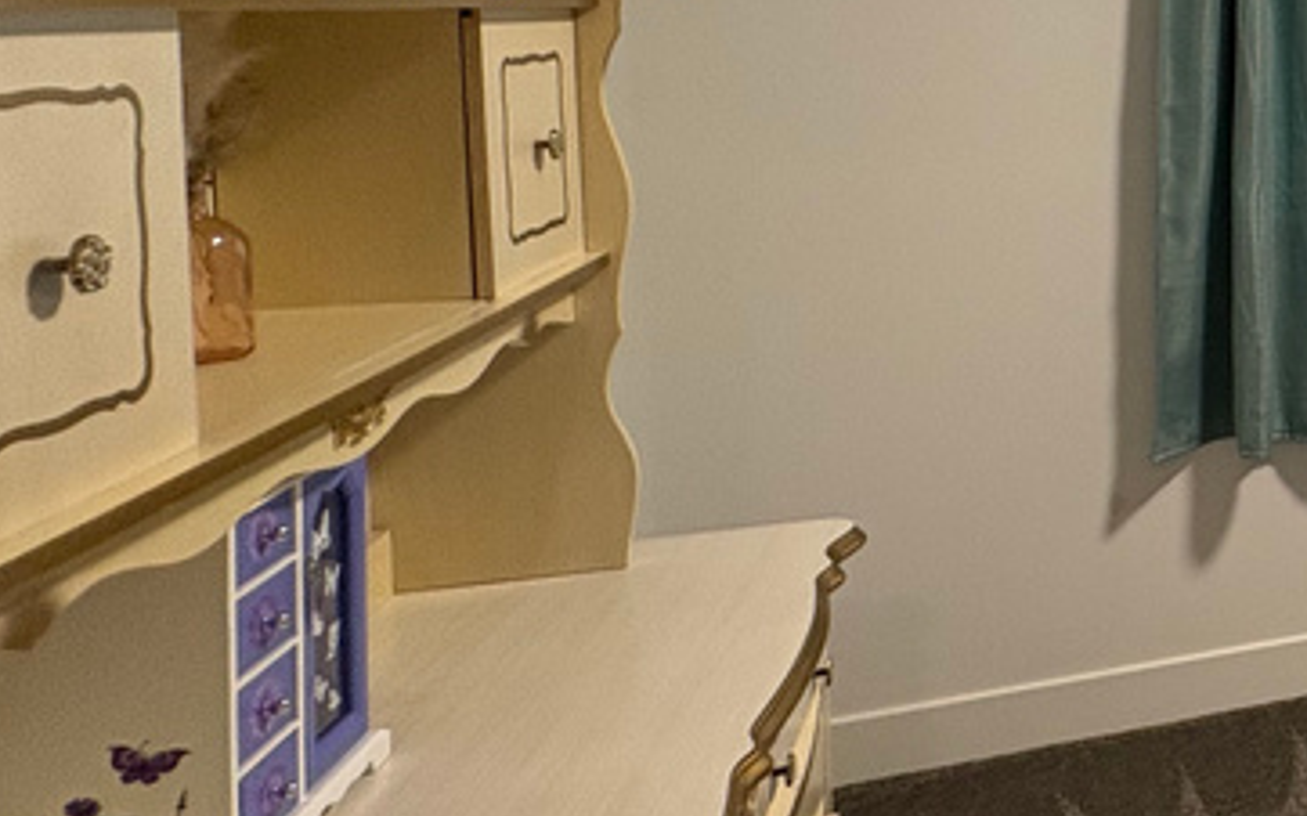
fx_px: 1496
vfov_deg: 29.6
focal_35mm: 42
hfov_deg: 32.0
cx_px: 1802
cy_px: 126
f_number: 2.2
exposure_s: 1/60
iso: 200
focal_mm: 2.22
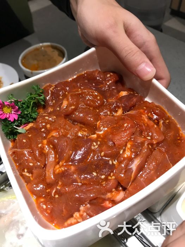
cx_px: 92
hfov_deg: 49.7
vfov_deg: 63.4
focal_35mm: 28
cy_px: 124
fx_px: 200
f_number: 1.8
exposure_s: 1/33
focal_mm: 3.99
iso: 32
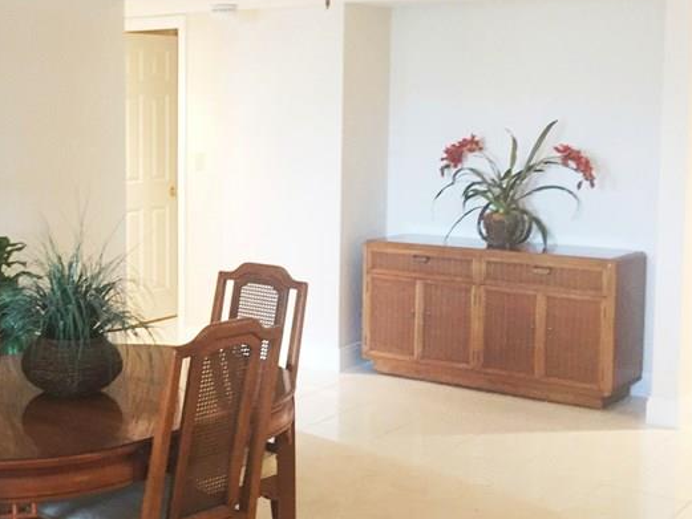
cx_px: 122
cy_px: 222
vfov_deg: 25.6
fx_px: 1140
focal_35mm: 57
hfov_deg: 32.7
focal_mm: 4.15
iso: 160
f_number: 2.2
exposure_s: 1/30
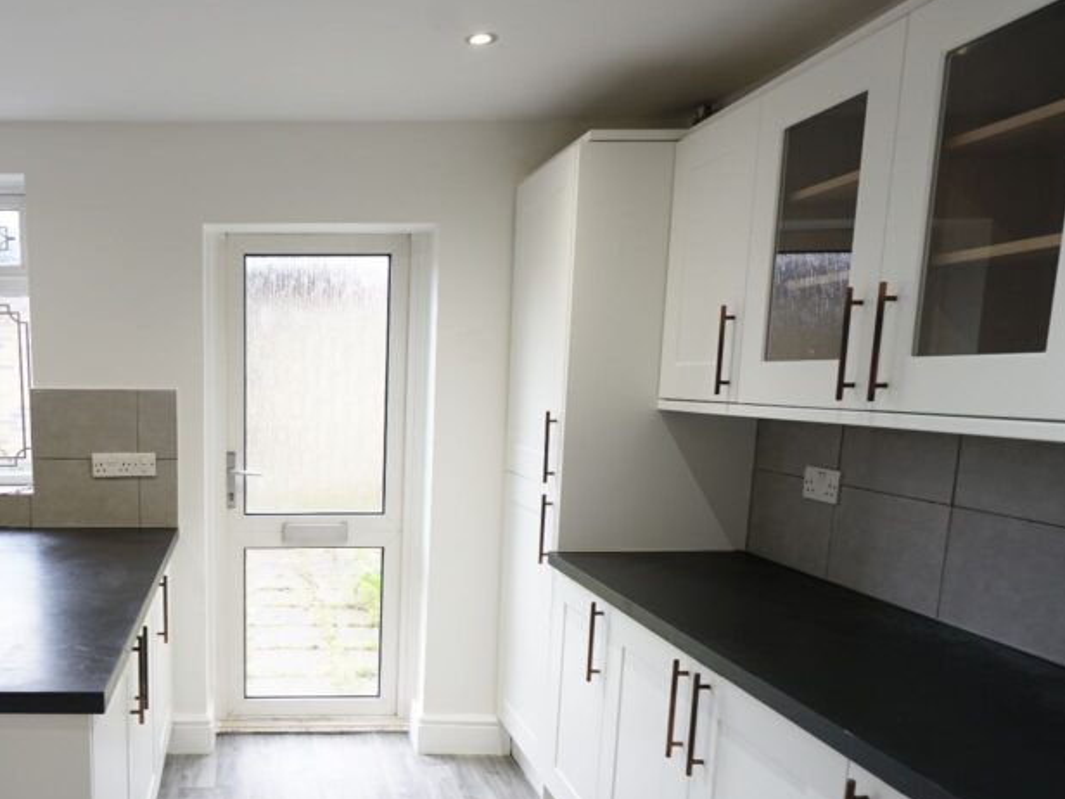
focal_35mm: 30
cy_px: 547
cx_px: 261
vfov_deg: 45.9
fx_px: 923
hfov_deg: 56.8
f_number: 5
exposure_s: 1/40
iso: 500
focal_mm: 16
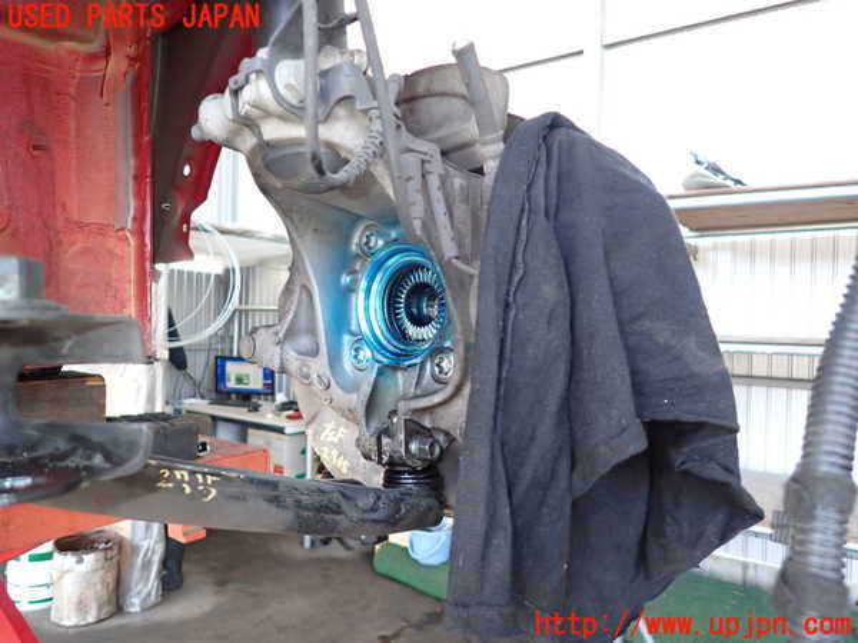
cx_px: 429
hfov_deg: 69.4
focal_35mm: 25
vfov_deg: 54.9
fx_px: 620
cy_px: 322
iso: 400
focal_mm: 4.5
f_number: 2
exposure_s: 1/100
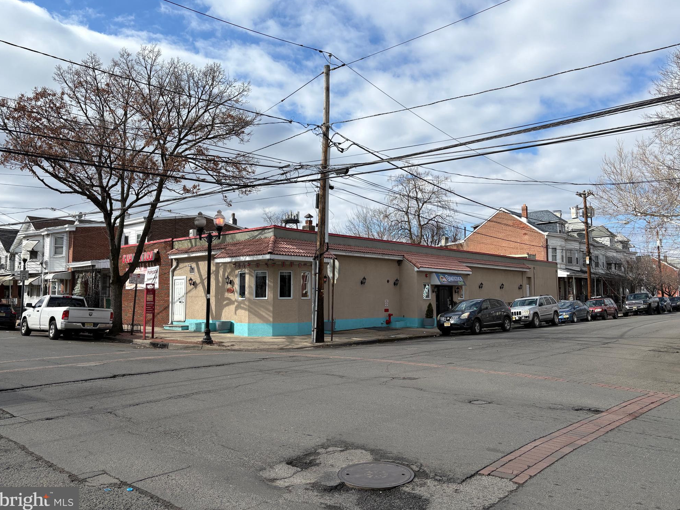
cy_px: 250
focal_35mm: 27
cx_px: 346
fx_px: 530
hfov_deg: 65.3
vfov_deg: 51.4
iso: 50
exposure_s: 1/4065
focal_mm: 5.96
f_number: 1.6
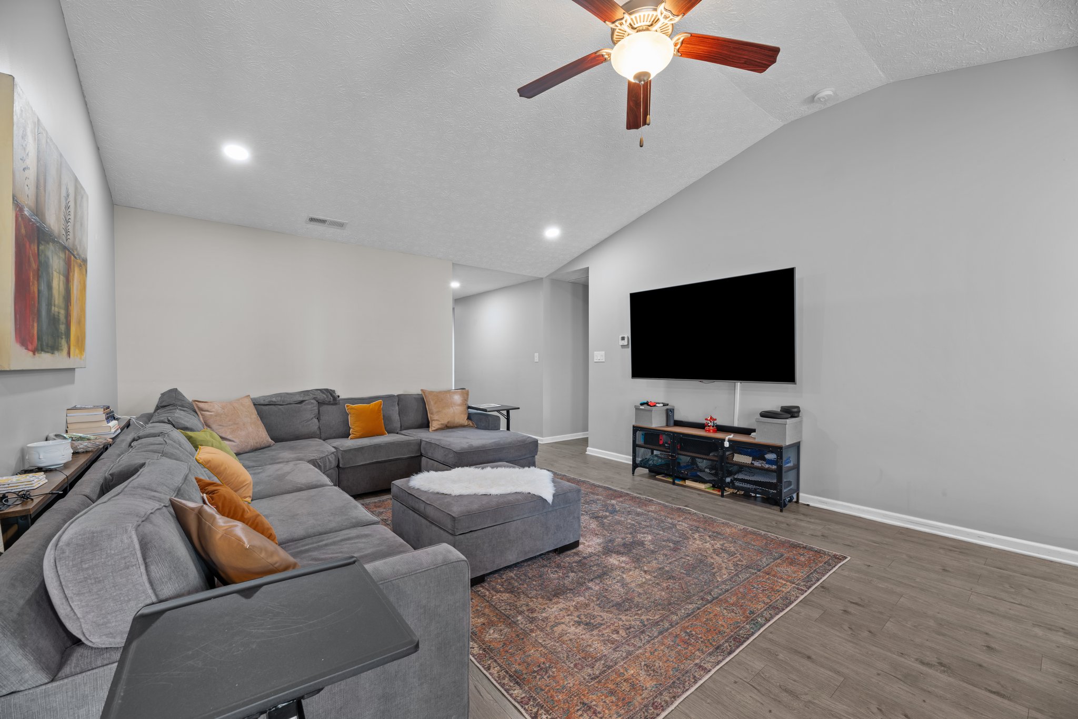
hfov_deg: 104.3
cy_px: 360
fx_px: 419
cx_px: 539
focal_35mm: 14
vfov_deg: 81.2
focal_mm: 14
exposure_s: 5
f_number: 9
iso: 100
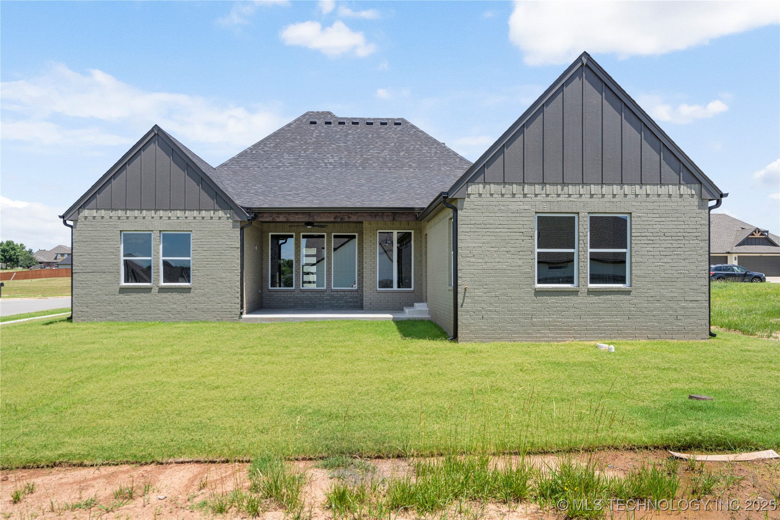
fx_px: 628
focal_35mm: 29
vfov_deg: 45.0
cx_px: 390
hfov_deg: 63.7
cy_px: 260
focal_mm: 29
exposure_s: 1/800
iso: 400
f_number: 9
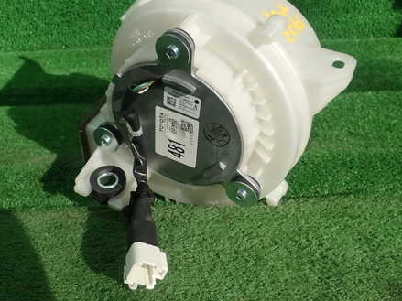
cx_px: 188
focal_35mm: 41
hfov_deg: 45.8
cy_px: 125
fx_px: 476
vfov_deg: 35.0
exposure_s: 1/200
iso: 100
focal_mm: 5.5
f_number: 3.2
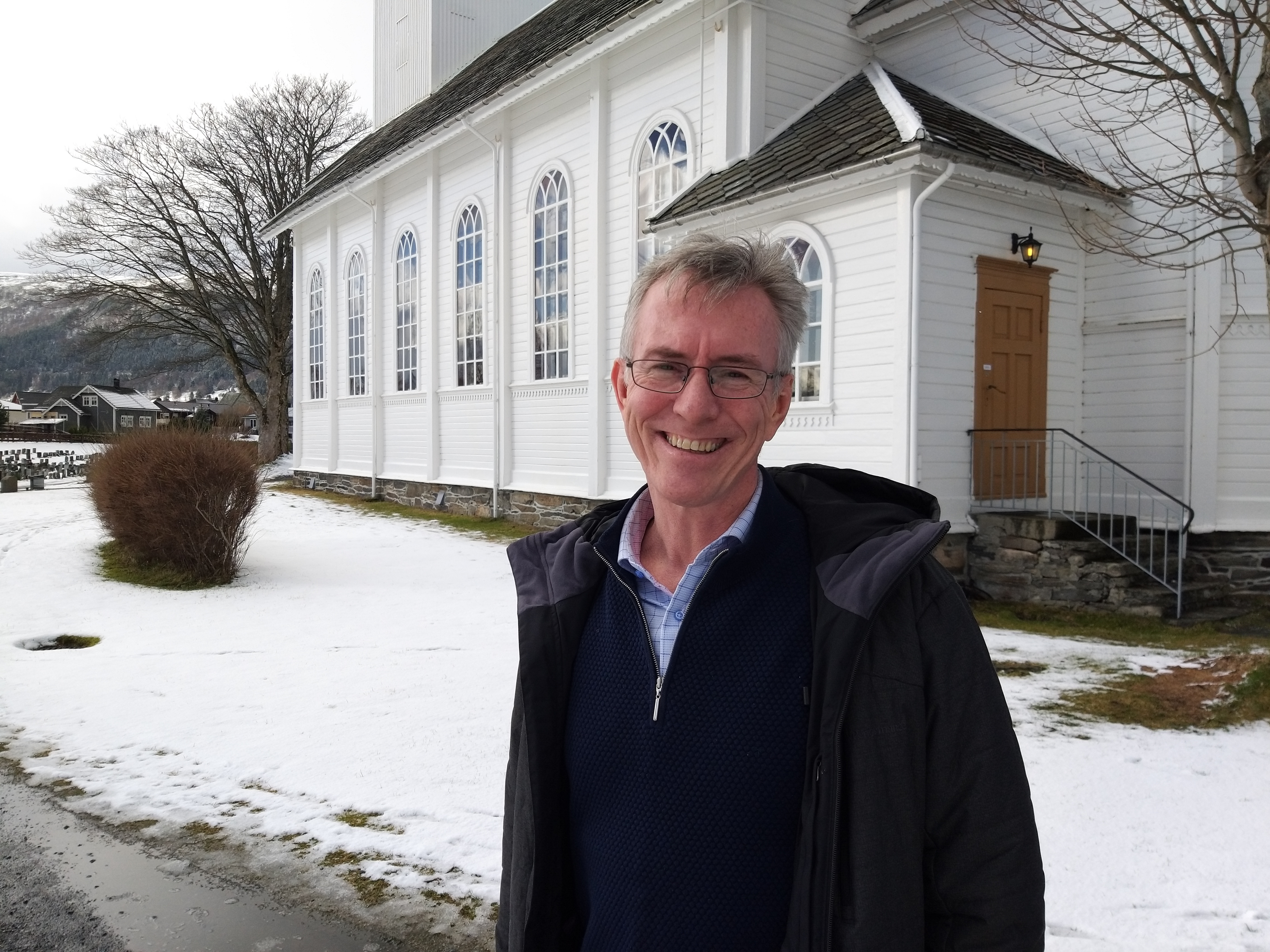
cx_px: 635
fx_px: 991
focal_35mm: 27
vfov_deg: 51.4
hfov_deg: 65.3
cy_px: 476
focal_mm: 3.93
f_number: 1.7
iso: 50
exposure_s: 1/1166
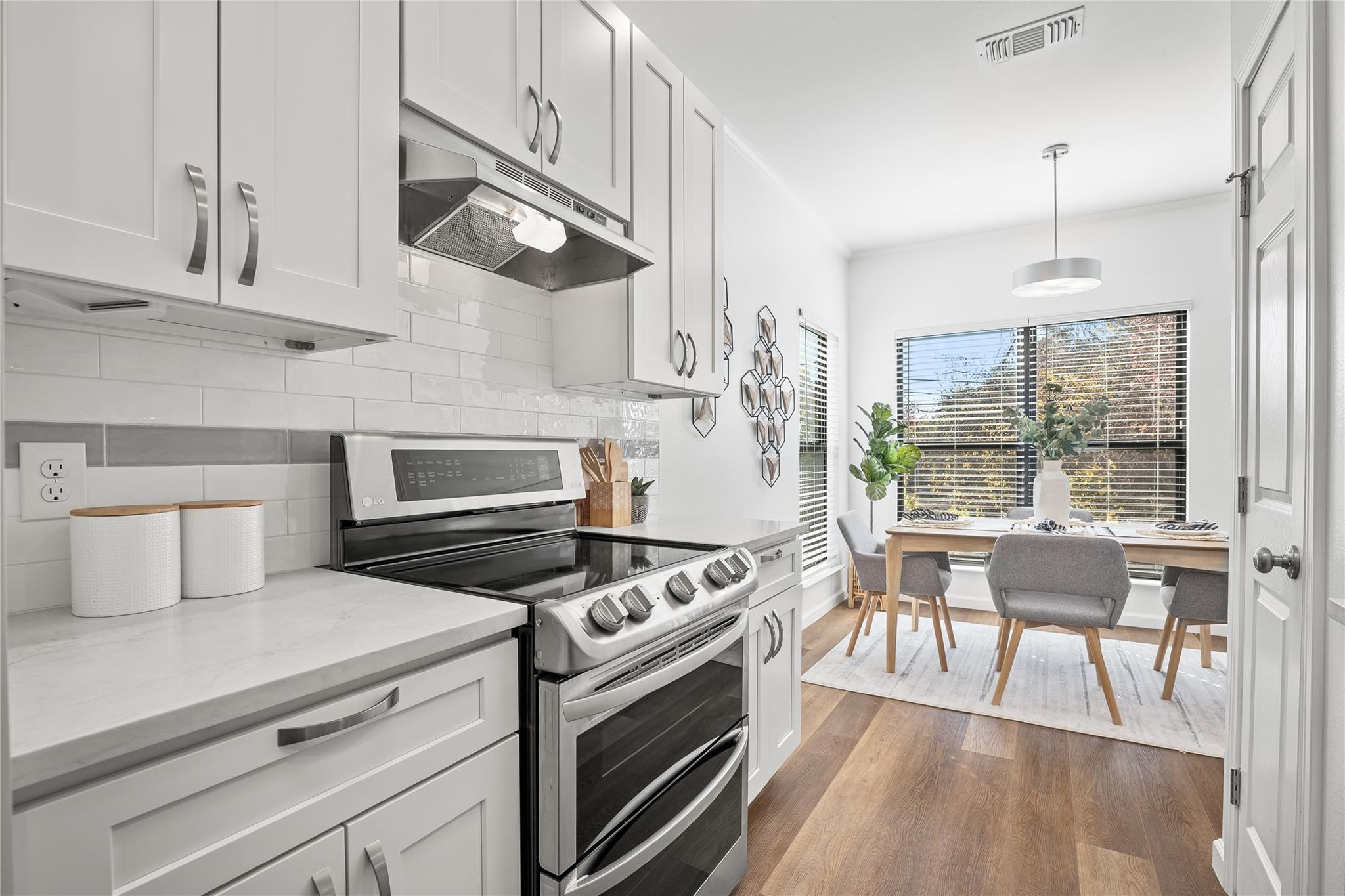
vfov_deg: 72.0
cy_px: 448
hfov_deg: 95.0
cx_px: 672
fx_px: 616
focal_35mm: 16
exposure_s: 1/10
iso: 250
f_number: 8
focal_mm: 16.5
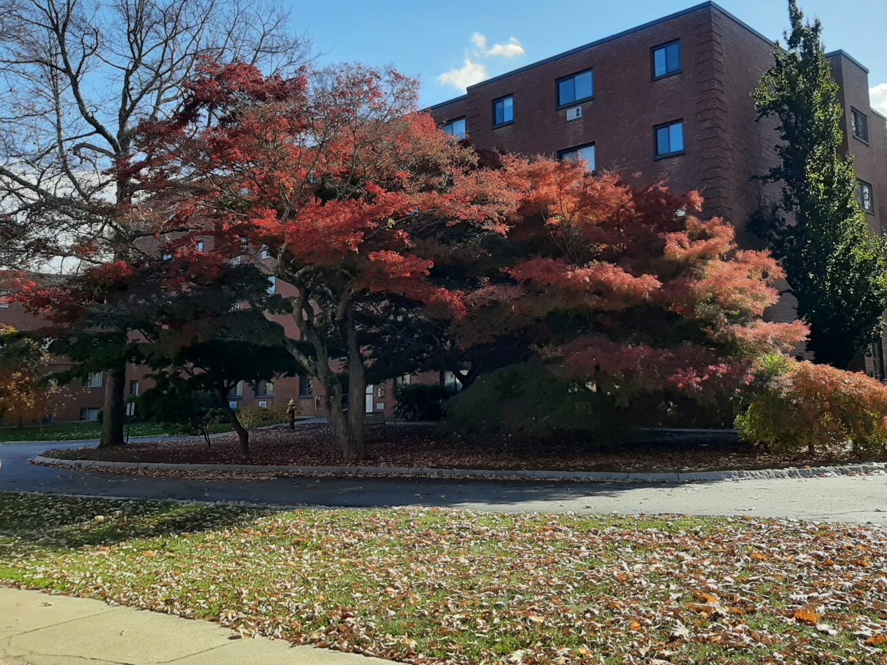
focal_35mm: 31
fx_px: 794
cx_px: 498
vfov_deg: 45.3
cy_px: 276
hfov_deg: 58.2
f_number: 1.7
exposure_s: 1/1425
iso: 40
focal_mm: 3.93
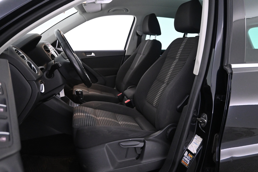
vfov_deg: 47.9
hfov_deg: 67.4
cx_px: 129
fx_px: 193
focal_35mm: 27
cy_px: 86
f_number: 3.5
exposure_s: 1/50
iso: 3200
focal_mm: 18
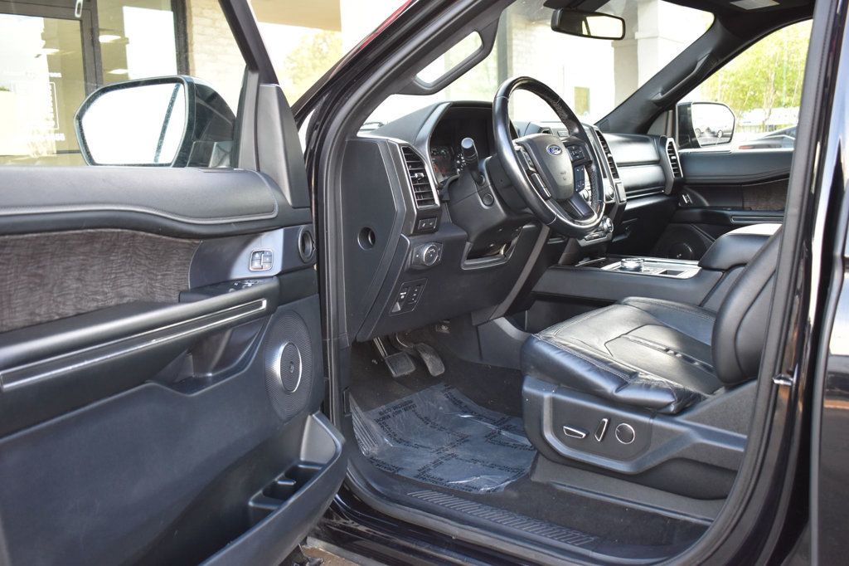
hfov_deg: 53.1
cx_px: 424
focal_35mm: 36
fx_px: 849
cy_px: 283
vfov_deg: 36.8
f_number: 4
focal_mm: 24
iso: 1000
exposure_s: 1/125
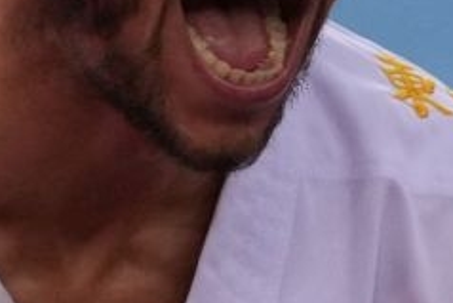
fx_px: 18861
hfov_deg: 1.4
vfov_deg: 0.9
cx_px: 335
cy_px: 307
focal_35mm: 1498
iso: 1600
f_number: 2.8
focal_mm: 132
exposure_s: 1/1000
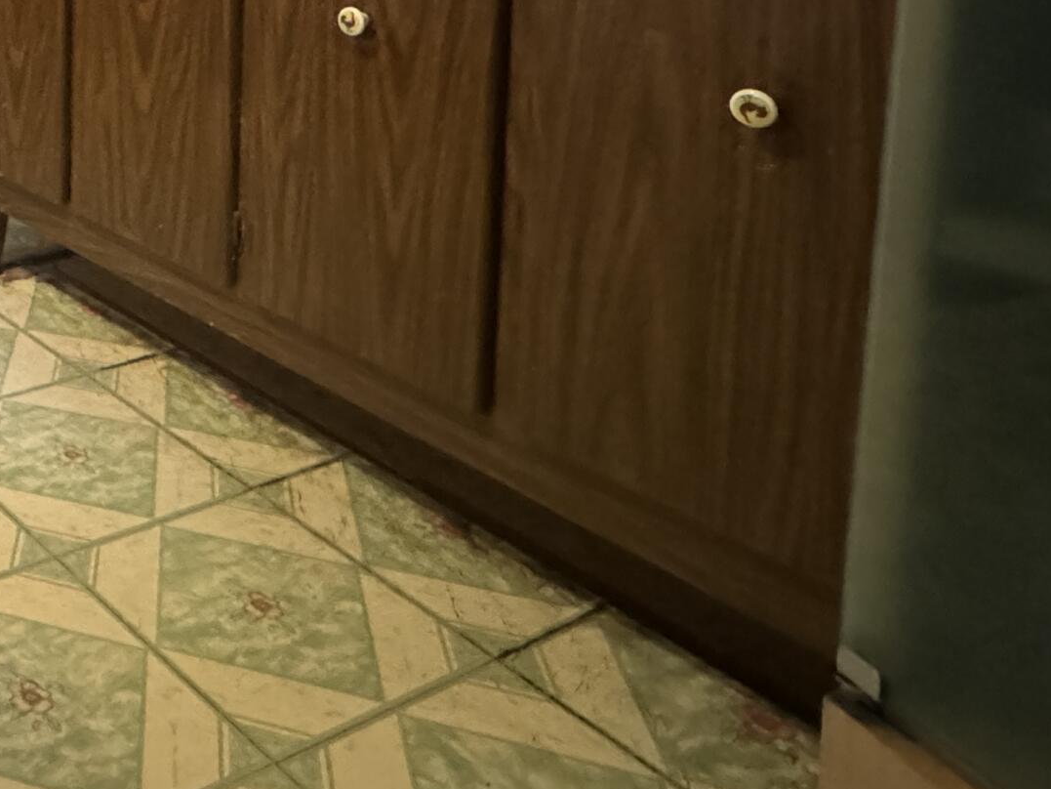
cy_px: -105
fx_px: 1184
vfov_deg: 32.0
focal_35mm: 39
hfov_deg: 34.7
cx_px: -292
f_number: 2.2
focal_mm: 2.22
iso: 1250
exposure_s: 1/40
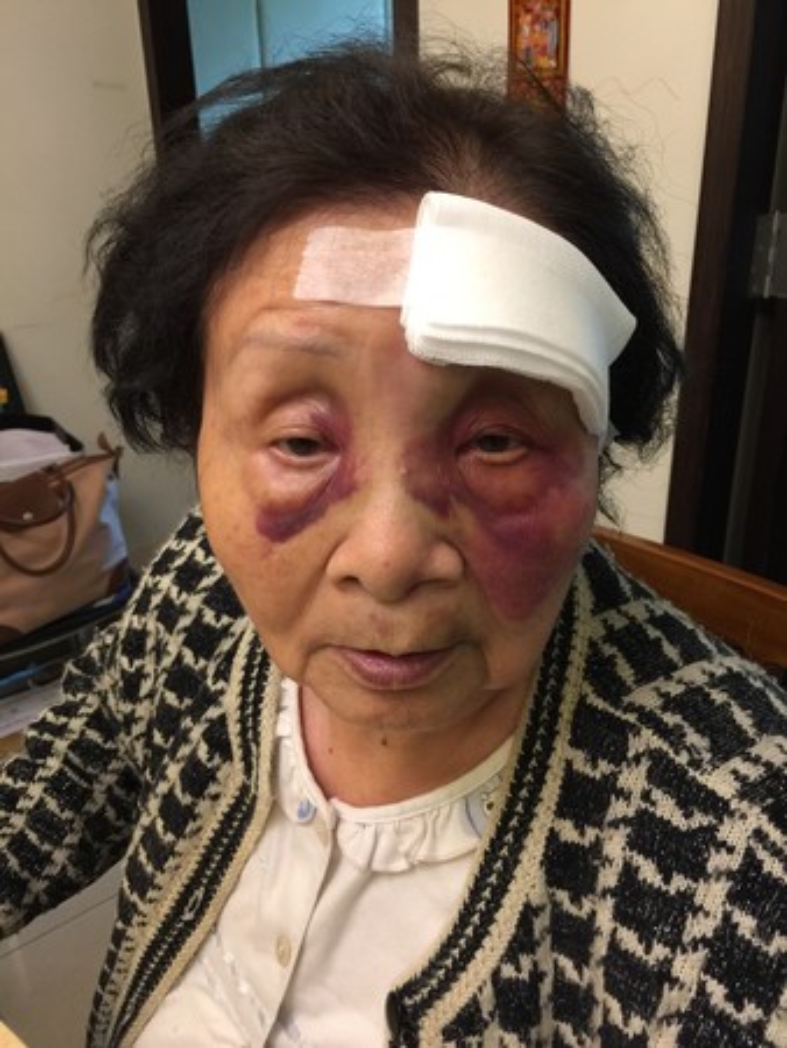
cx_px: 394
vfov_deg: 61.6
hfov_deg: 48.3
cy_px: 524
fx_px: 878
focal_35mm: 29
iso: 80
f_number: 2.2
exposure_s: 1/15
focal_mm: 4.15
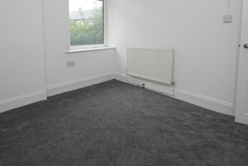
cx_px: 120
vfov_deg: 55.4
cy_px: 49
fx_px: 152
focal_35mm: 22
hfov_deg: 78.5
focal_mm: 10
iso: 250
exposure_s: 1/10
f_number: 9
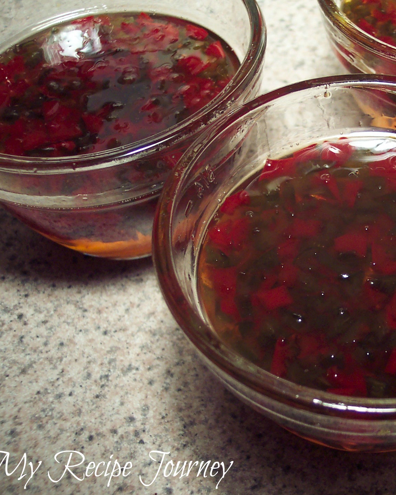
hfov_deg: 27.1
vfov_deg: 34.8
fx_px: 791
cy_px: 246
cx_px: 355
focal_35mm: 54
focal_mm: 8
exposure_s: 1/90
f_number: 2.8
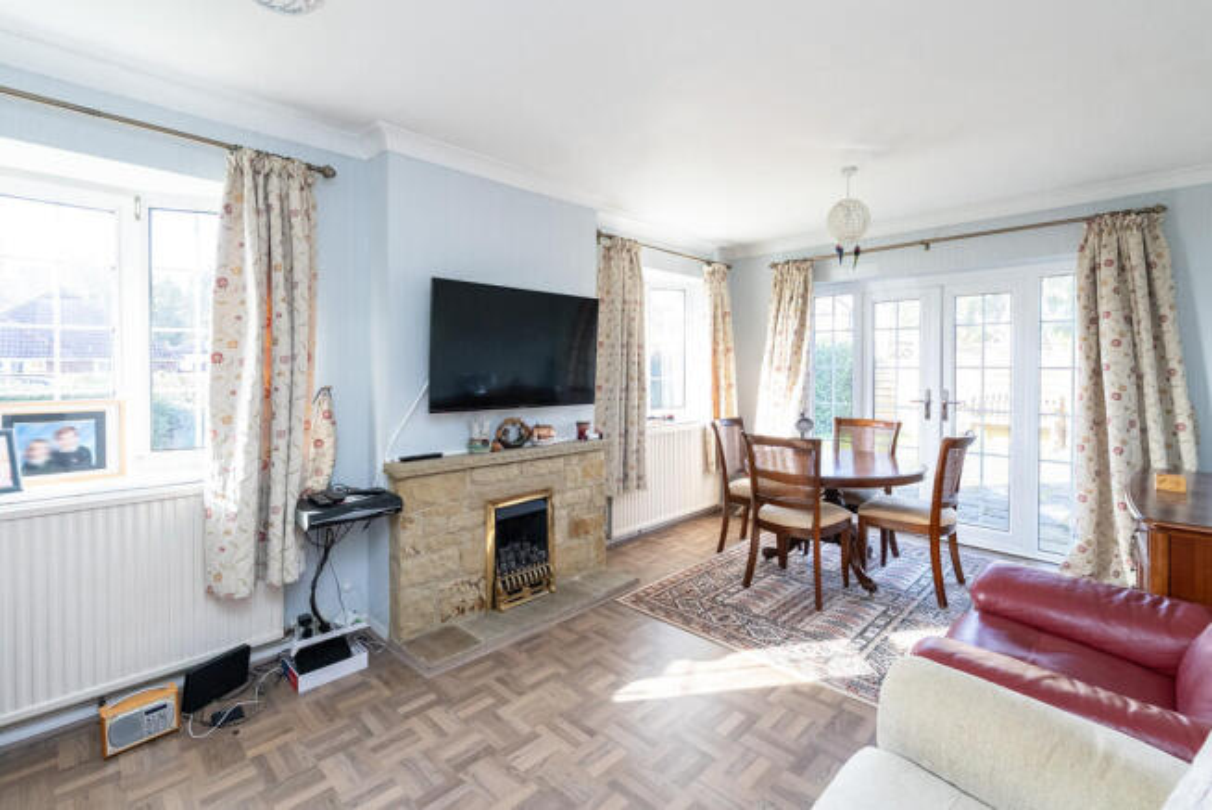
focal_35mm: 16
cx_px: 606
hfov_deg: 96.7
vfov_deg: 73.8
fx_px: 539
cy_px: 405
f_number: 8
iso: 2000
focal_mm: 16
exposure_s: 1/125
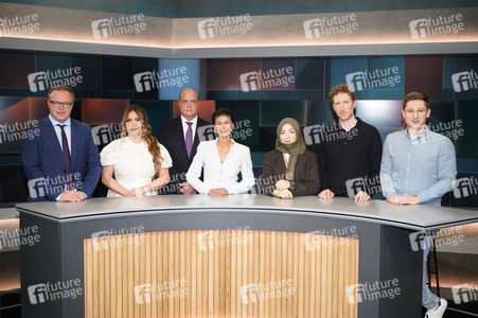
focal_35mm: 38
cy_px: 159
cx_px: 239
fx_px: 504
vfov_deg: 35.0
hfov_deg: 50.7
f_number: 5
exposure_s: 1/160
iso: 2000
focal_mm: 38
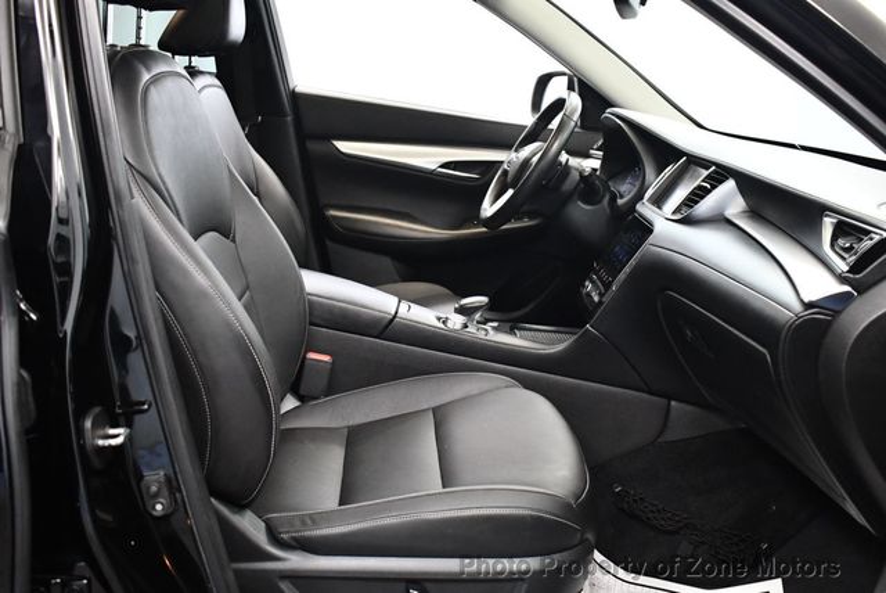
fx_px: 887
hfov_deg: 53.1
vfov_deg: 36.9
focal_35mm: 36
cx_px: 443
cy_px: 296
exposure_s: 1/100
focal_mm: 18
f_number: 3.5
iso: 3200
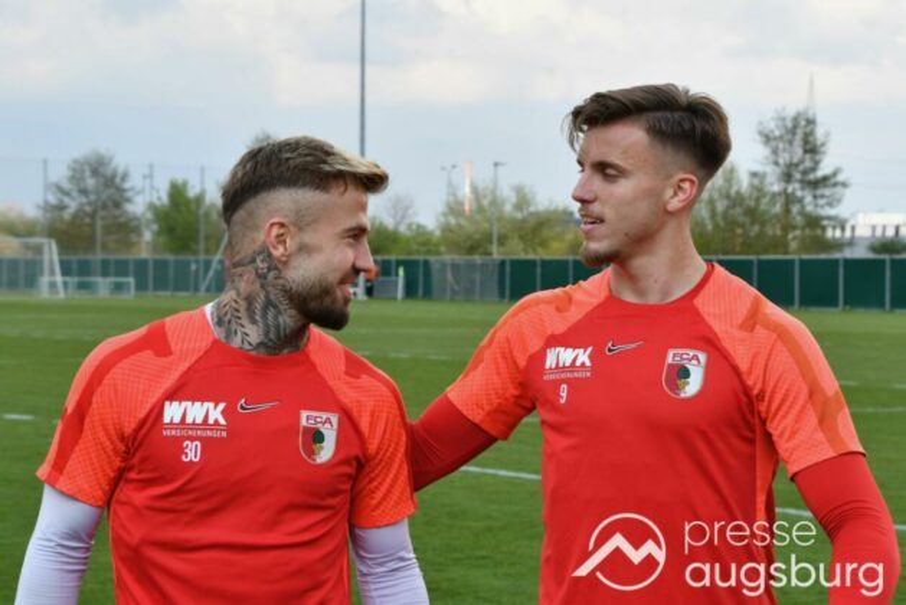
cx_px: 453
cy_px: 302
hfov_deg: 20.9
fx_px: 2455
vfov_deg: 14.0
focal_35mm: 98
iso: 500
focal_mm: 65
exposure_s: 1/500
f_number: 11
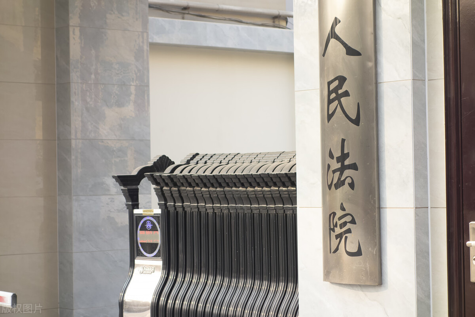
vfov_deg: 13.7
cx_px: 238
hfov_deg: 20.4
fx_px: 1319
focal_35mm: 100
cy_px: 158
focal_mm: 37.1
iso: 200
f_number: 4.9
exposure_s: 1/100
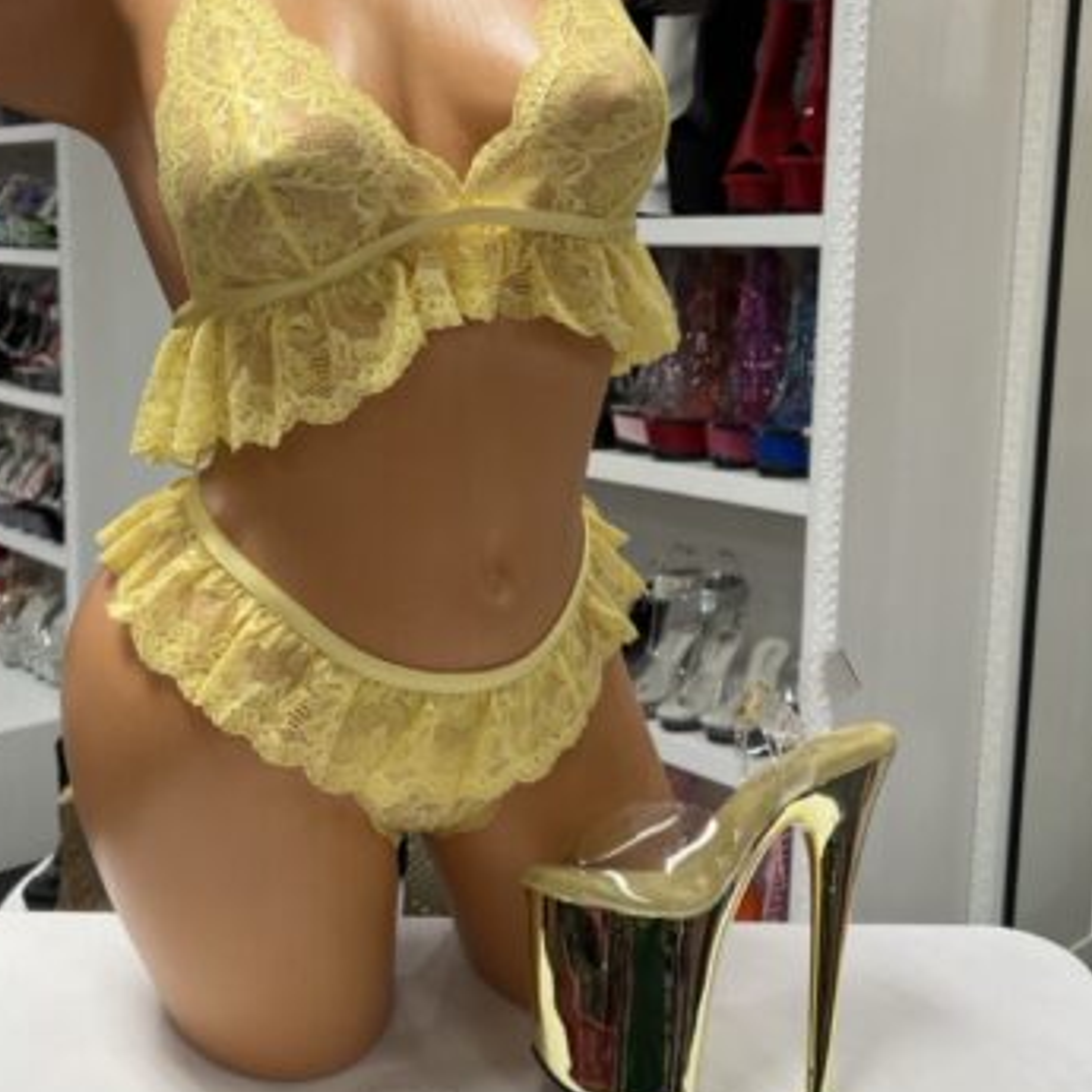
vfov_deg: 41.6
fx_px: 1428
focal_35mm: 40
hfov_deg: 41.7
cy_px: 415
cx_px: 462
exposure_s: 1/60
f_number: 1.5
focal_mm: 5.7
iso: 80
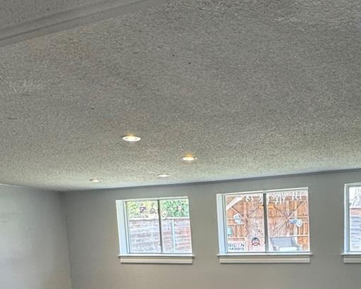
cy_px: 291
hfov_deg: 43.7
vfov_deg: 33.3
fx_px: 438
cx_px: 260
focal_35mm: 41
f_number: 2.2
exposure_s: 1/120
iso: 160
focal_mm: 2.22
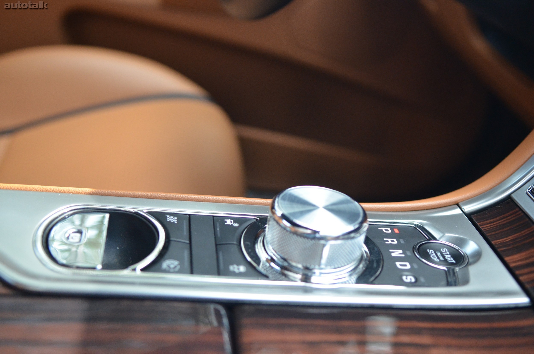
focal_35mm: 48
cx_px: 267
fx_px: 711
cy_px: 177
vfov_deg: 28.0
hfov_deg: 41.2
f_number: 2.8
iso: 1600
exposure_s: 1/320
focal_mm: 32
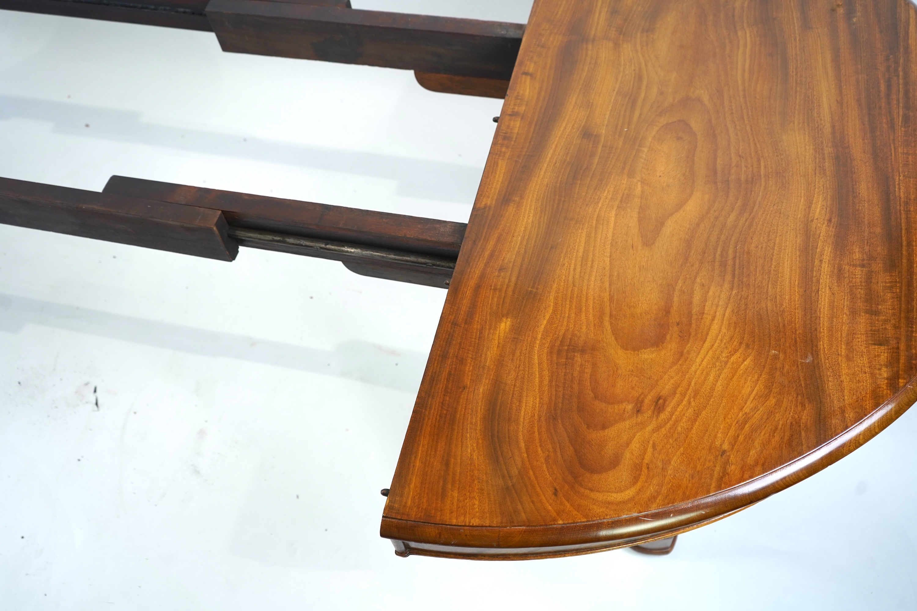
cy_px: 306
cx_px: 458
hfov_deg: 57.2
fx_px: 841
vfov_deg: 40.0
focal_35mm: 33
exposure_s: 1/125
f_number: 5
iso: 640
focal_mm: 33
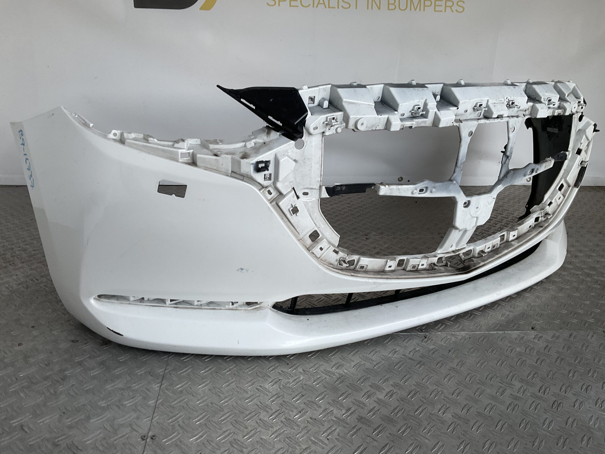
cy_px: 227
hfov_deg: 61.7
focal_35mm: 29
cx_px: 302
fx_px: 507
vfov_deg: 48.2
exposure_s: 1/50
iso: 40
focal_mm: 3
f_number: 1.8
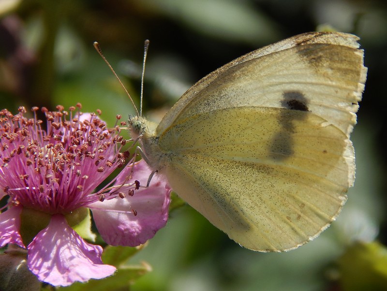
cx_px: 194
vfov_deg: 11.2
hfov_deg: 14.9
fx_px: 1476
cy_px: 146
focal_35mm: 132
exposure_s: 1/500
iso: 125
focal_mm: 23.4
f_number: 4.8
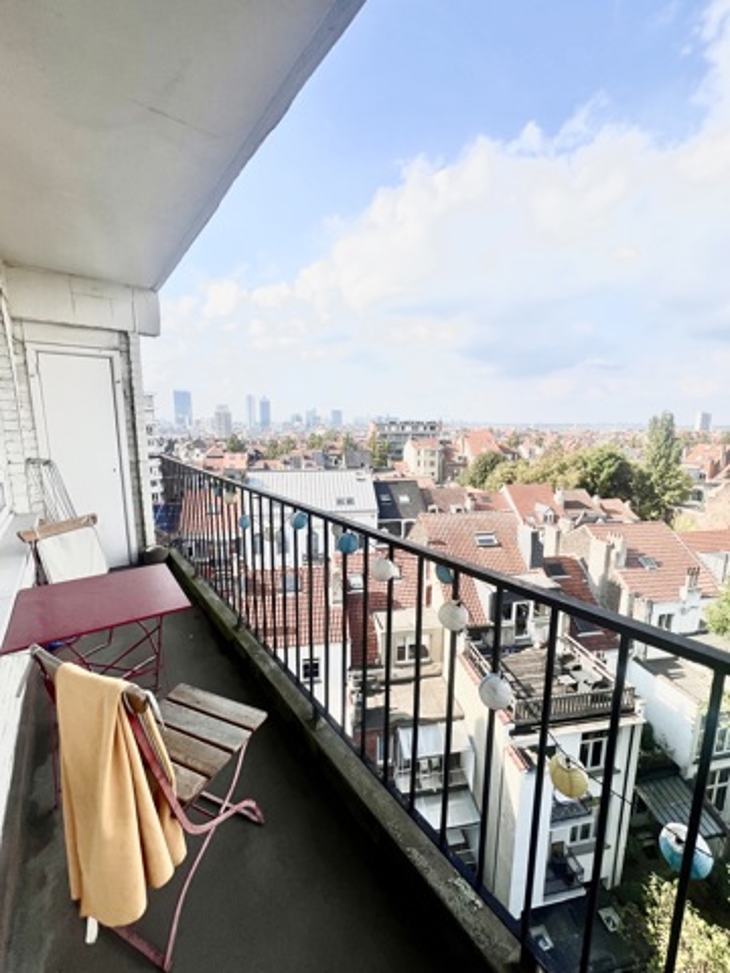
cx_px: 365
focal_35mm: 13
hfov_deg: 89.9
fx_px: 366
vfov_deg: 106.2
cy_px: 486
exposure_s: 1/1553
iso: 32
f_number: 1.8
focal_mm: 1.57
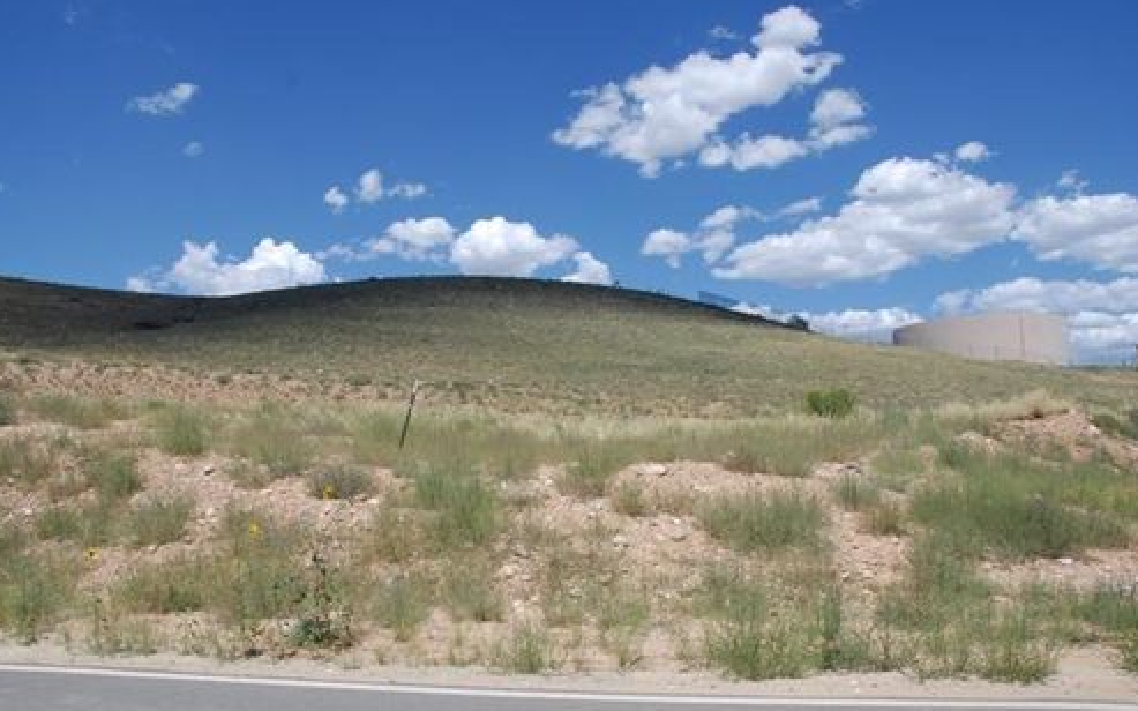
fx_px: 961
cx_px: 568
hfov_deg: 61.2
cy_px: 379
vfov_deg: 40.6
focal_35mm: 31
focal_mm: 20
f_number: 9.5
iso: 100
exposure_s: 1/180
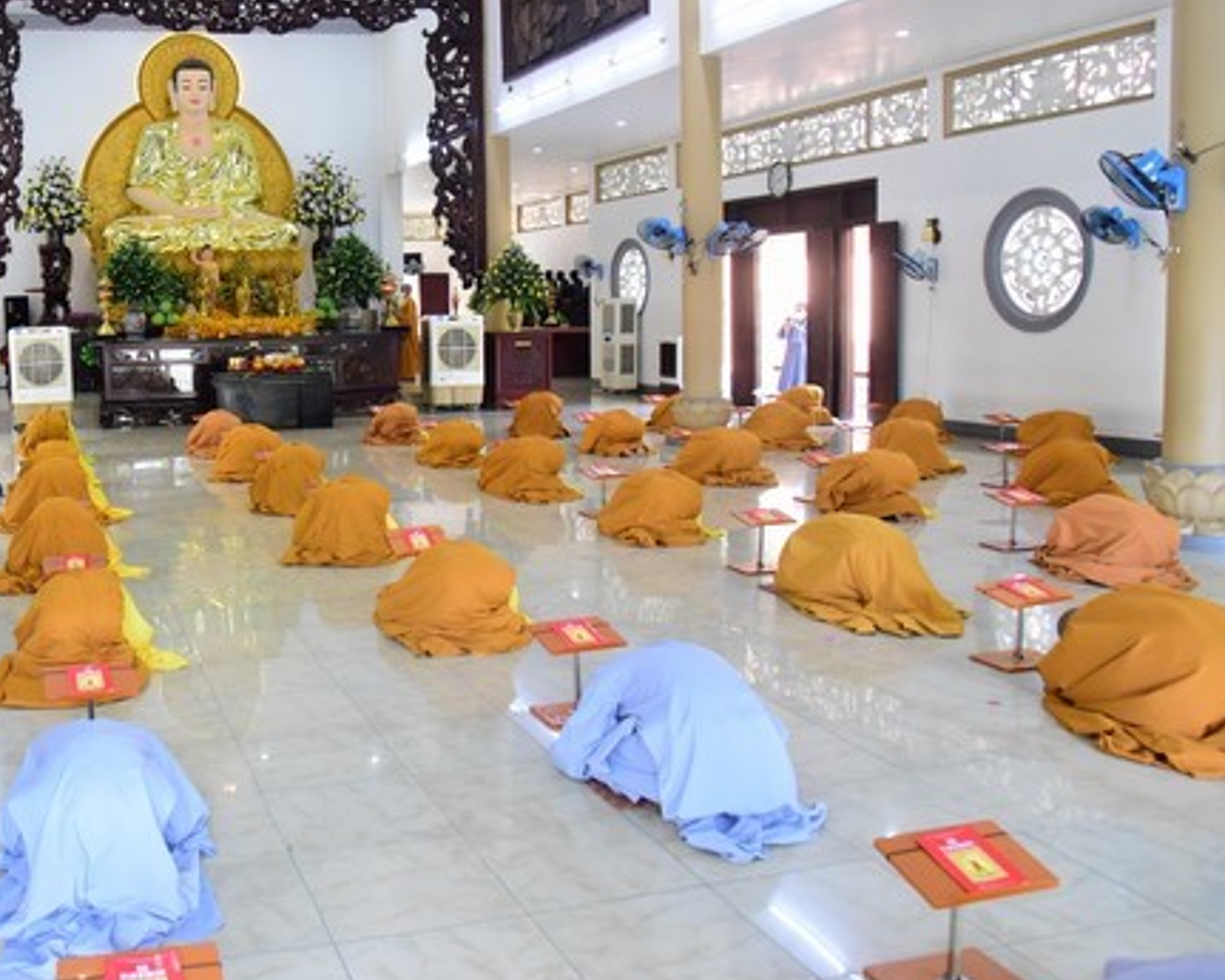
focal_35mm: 34
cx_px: 341
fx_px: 1233
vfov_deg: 43.2
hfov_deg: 51.1
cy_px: 403
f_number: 5.6
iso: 3200
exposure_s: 1/125
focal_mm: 24
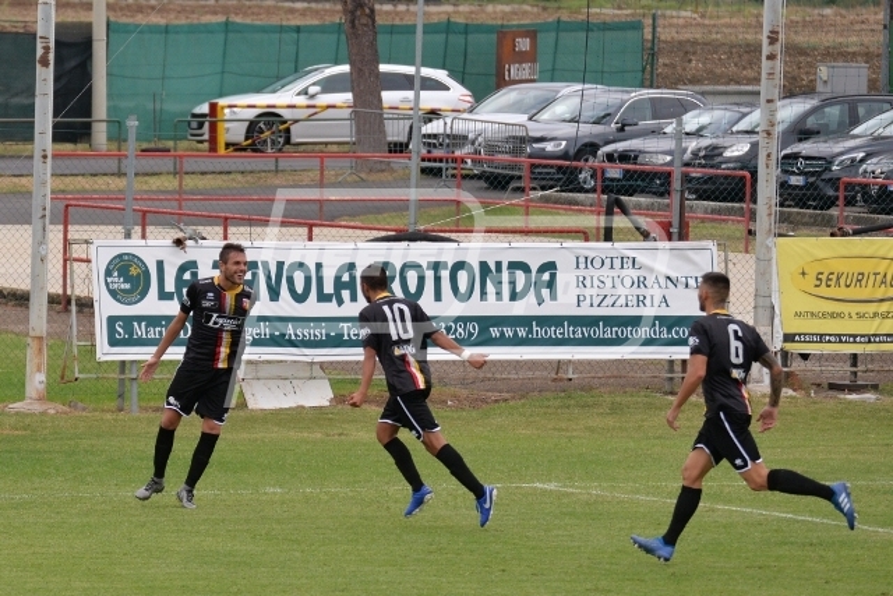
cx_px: 446
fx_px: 3970
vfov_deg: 8.6
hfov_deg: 12.8
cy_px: 298
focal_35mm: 160
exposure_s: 1/1000
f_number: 5
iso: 640
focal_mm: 160
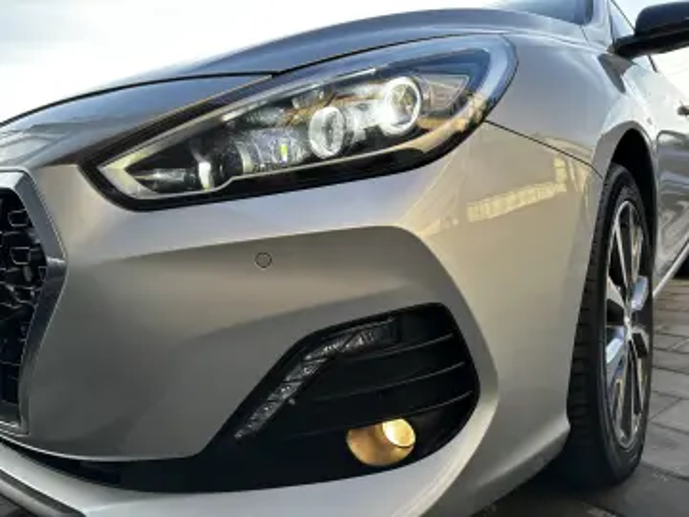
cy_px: 258
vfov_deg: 56.8
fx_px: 478
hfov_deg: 71.6
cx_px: 344
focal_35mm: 24
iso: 80
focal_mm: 6.86
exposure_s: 1/301
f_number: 1.78
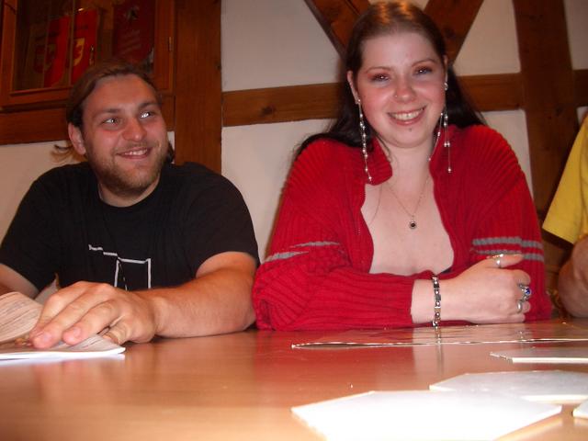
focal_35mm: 35
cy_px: 220
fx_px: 595
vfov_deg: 40.7
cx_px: 294
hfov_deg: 52.6
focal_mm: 5.8
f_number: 2.6
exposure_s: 1/40
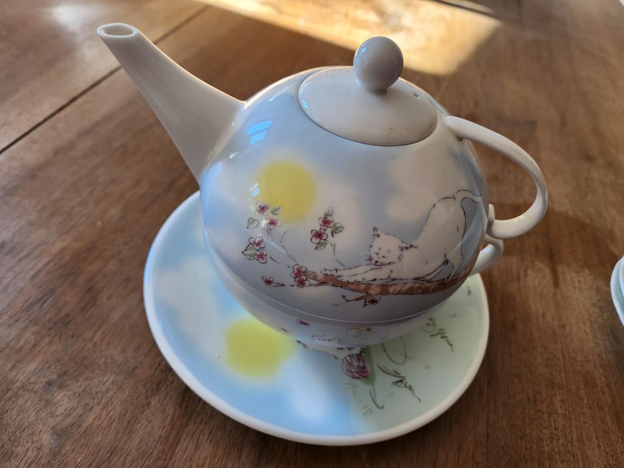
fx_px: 433
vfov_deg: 56.8
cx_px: 312
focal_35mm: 24
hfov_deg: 71.6
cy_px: 234
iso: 100
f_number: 1.8
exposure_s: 1/180
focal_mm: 5
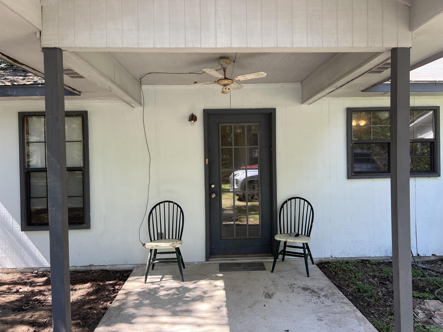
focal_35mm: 26
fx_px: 333
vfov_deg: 53.1
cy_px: 166
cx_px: 222
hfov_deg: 67.3
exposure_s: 1/359
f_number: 1.5
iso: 50
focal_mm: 5.7
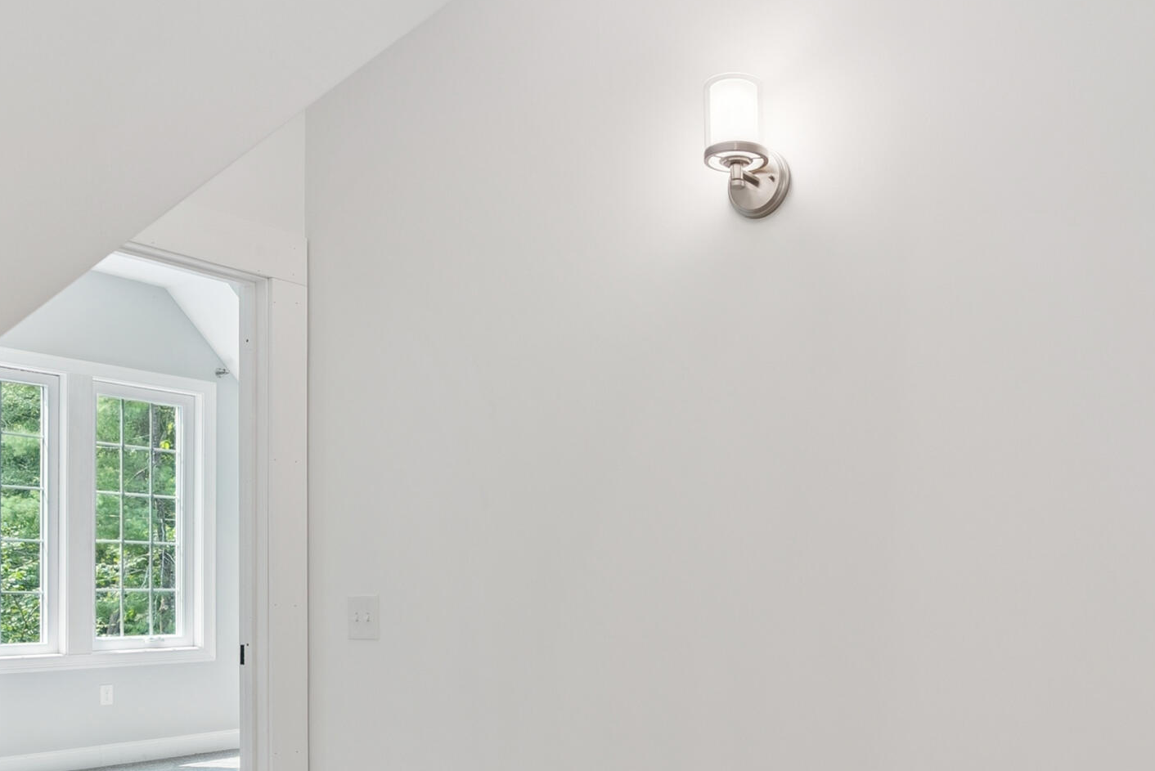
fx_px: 1091
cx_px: 730
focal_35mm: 34
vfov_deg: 37.9
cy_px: 584
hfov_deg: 55.1
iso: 320
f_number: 7.1
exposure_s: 1/15
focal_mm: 16
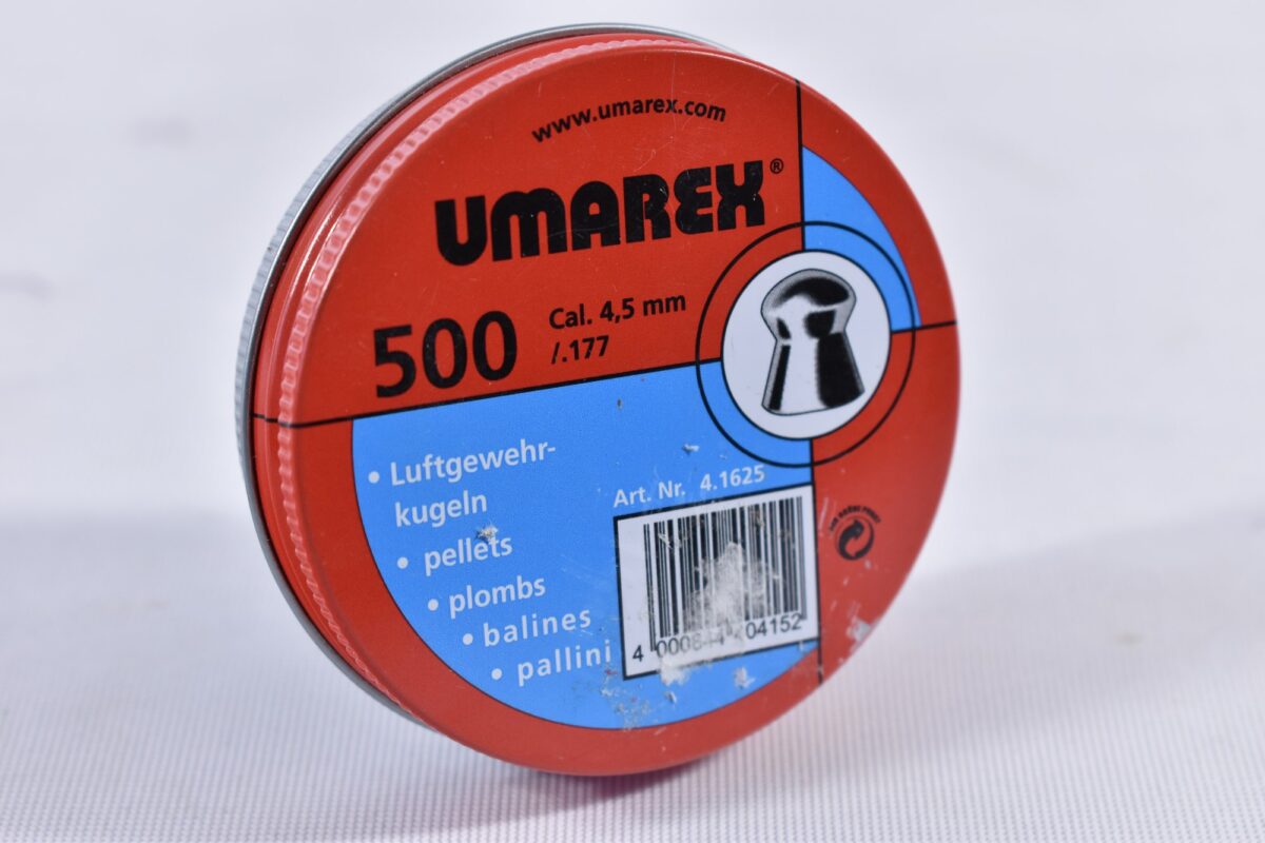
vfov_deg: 16.6
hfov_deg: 24.6
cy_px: 422
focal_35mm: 82
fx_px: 2899
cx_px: 632
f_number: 5.6
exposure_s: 1/50
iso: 640
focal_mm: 55
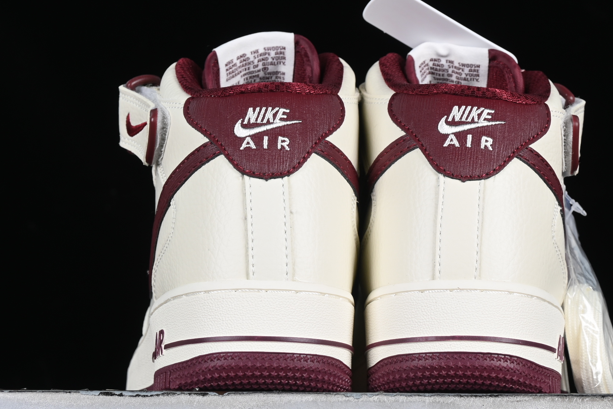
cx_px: 371
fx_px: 2111
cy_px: 189
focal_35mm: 124
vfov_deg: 11.1
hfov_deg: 16.5
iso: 160
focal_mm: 50
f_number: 8
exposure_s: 1/80
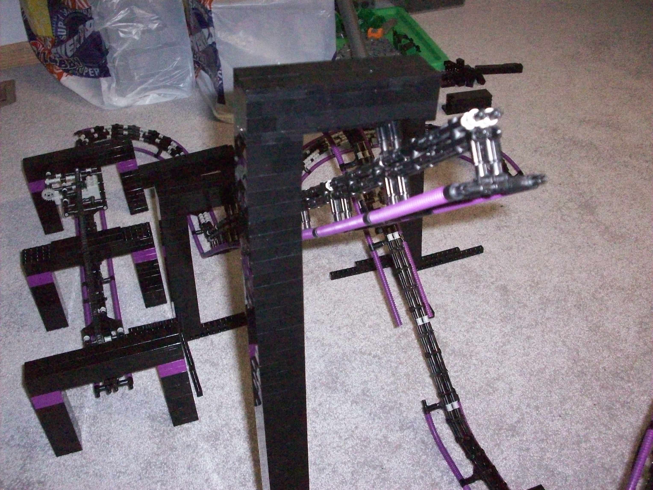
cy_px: 245
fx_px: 698
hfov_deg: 50.1
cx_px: 326
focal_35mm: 37
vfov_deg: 38.7
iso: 800
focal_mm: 6.2
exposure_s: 1/128
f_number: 2.8
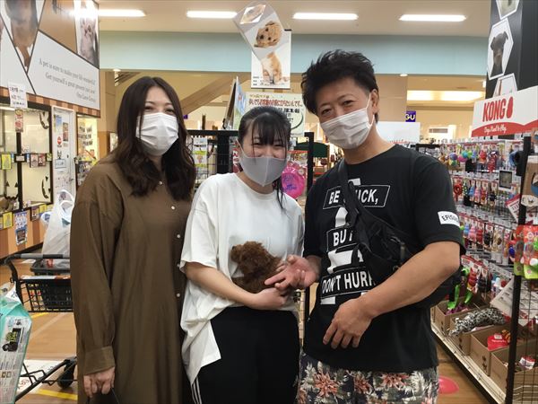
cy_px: 202
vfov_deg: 45.4
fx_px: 482
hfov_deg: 58.4
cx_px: 269
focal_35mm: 31
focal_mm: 3.3
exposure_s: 1/33
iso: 64
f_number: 2.4
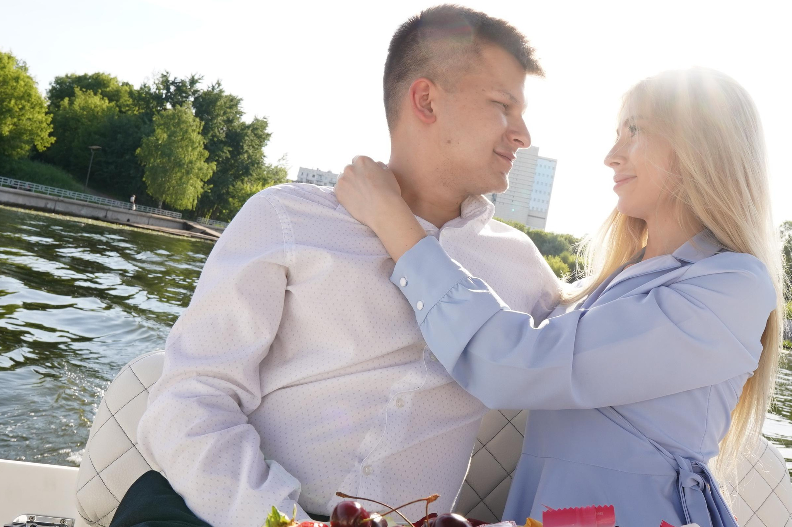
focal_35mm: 30
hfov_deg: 61.3
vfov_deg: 43.5
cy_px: 260
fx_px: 659
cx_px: 486
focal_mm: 16
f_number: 9
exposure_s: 1/250
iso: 320
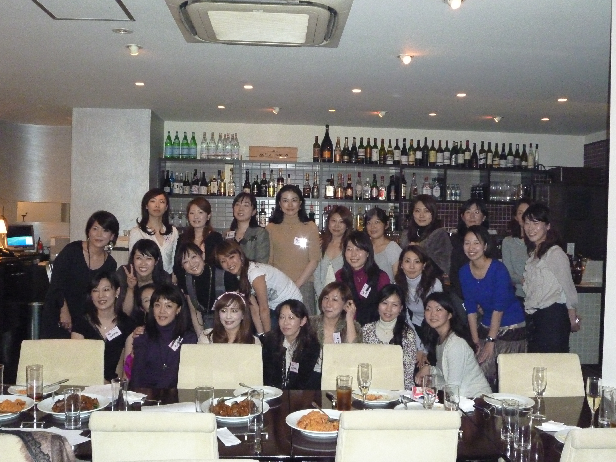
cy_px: 231
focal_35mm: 36
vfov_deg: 39.7
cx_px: 308
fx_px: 641
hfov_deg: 51.4
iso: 800
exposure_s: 1/30
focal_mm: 6.3
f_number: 3.3
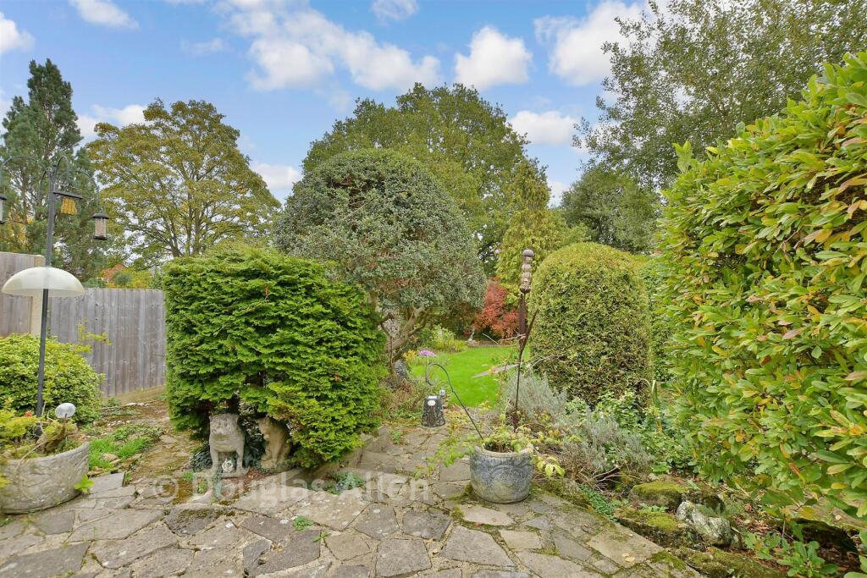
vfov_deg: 77.3
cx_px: 434
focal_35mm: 15
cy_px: 289
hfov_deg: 100.4
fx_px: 361
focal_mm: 10
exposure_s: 1/50
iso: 125
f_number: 8
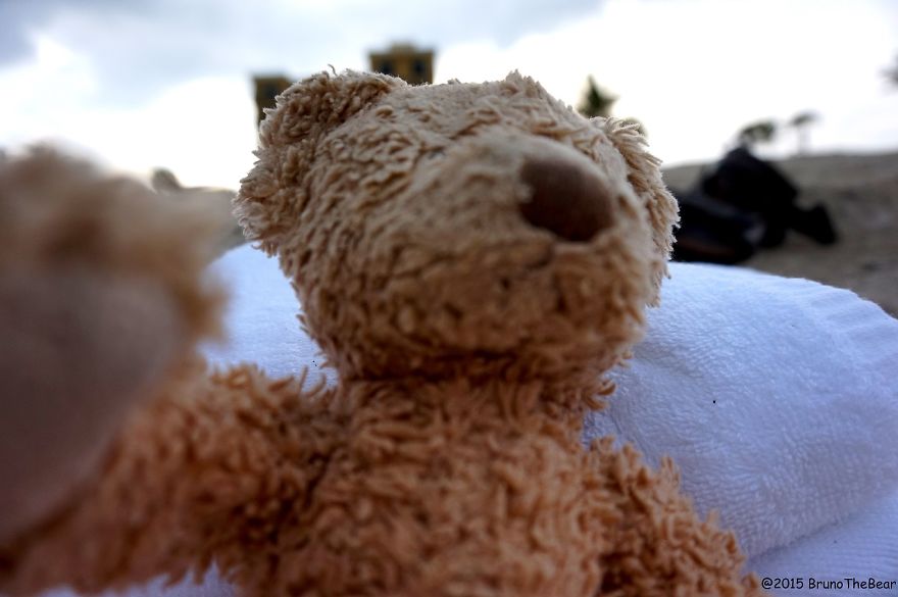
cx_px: 449
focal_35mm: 24
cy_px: 298
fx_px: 598
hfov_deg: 73.8
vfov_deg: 53.0
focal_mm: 16
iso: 200
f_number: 4
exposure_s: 1/160
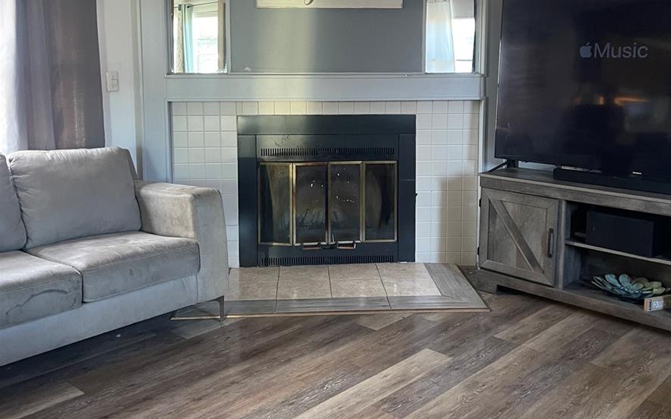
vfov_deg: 34.9
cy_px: 128
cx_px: 341
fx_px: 658
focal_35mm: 36
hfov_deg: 54.0
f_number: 1.6
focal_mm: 5.1
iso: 400
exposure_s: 1/60
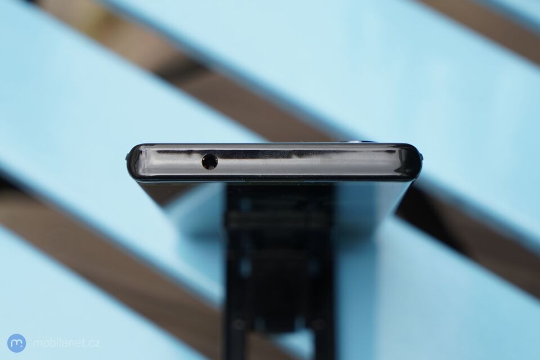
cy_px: 180
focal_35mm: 70
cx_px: 270
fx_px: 1050
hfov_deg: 28.8
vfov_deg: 19.5
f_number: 6.3
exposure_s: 1/200
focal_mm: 70
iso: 320
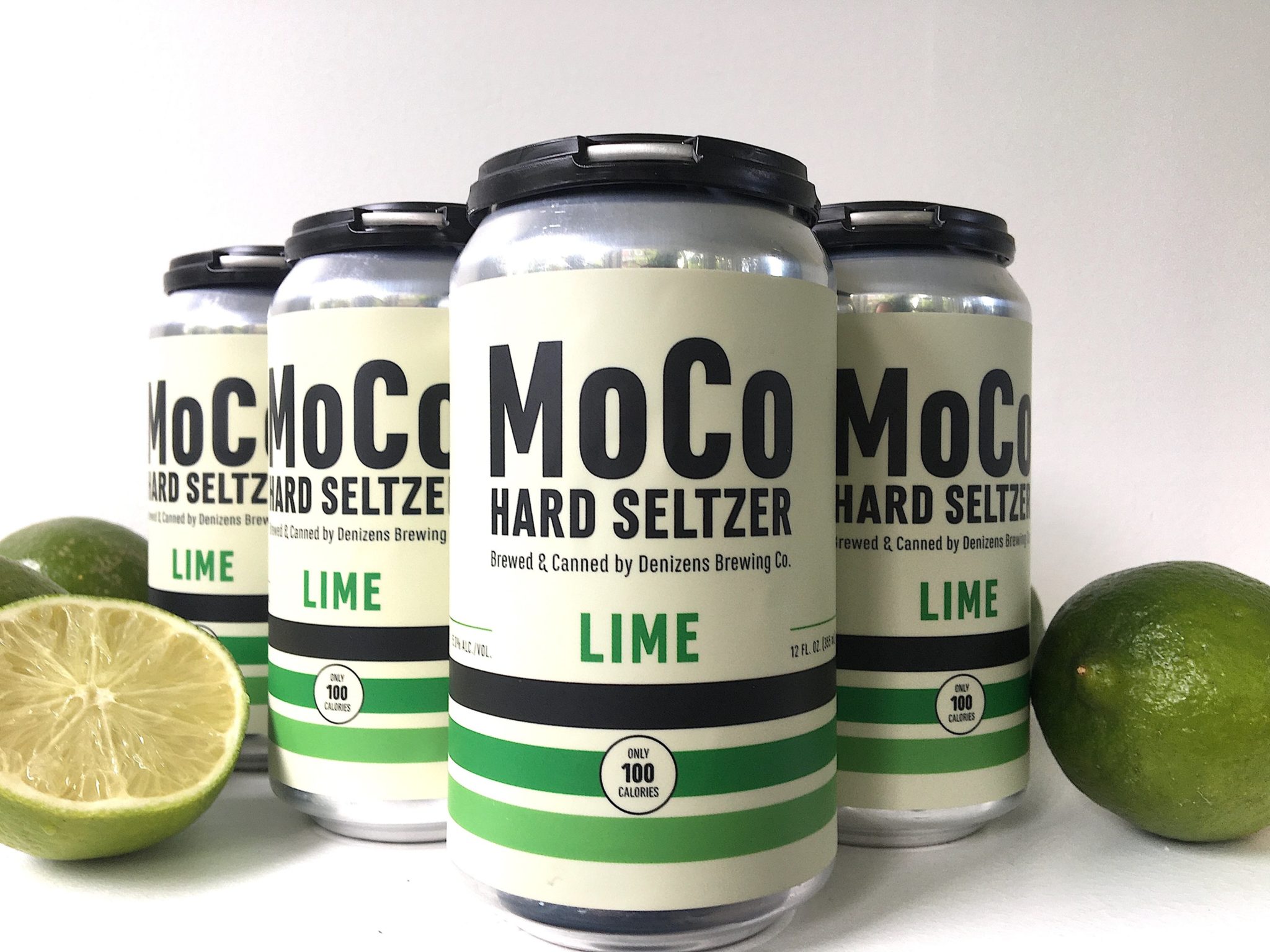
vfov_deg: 48.2
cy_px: 476
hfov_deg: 61.7
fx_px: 1064
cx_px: 635
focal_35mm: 29
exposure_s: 1/60
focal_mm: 4.15
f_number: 2.2
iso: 25
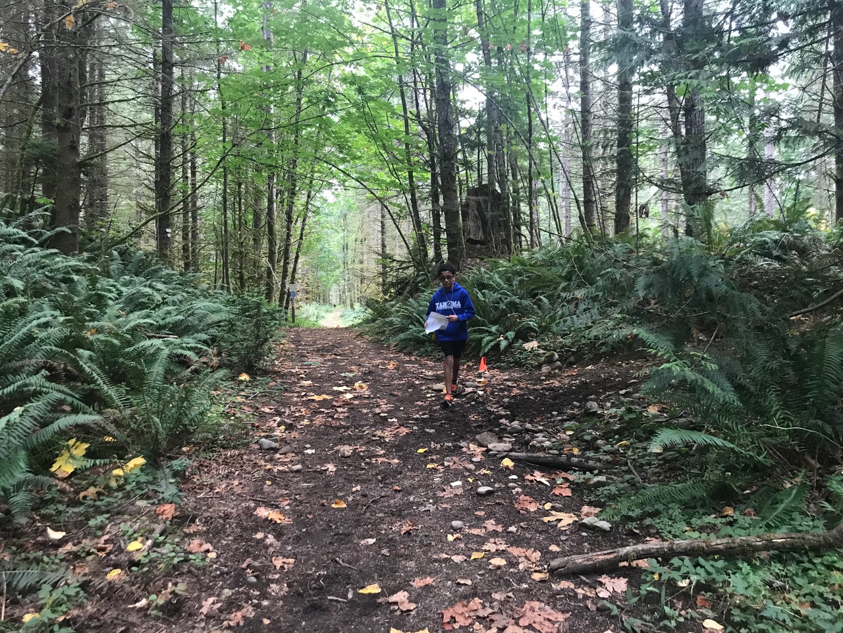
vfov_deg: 49.7
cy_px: 316
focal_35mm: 28
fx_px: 682
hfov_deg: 63.4
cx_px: 422
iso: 50
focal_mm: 3.99
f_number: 1.8
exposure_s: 1/15
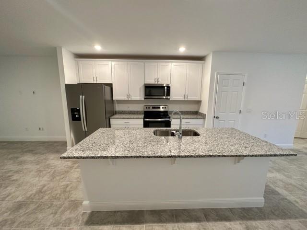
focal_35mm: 14
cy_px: 115
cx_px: 154
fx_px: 124
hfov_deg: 102.1
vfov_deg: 85.7
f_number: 2.2
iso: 200
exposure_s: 1/60
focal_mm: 2.22
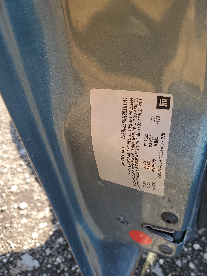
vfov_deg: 67.3
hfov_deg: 53.1
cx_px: 104
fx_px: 207
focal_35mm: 26
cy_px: 138
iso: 50
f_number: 1.5
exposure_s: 1/385
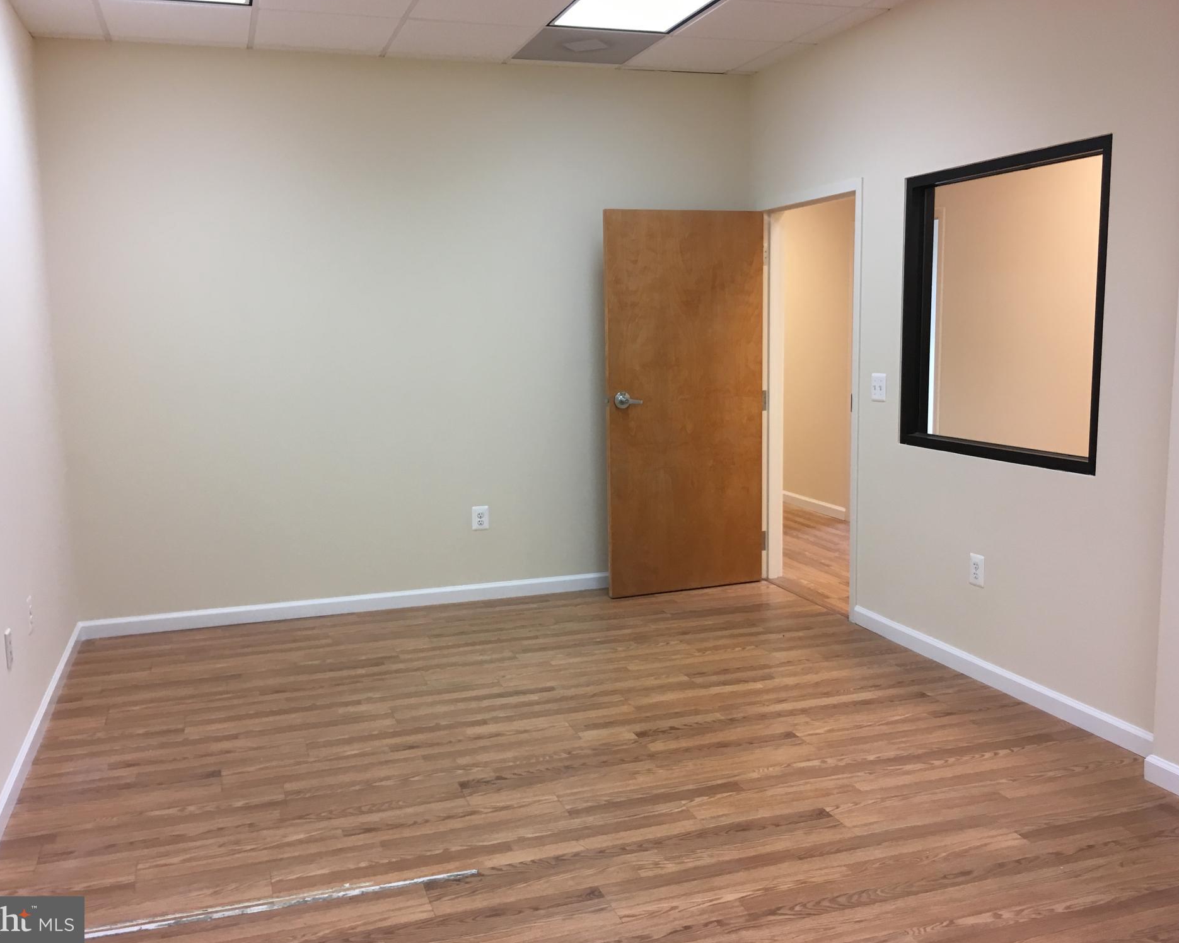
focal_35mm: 31
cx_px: 572
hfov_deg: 57.2
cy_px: 464
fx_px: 1082
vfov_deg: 47.1
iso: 100
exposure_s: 1/33
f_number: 2.2
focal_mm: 4.15
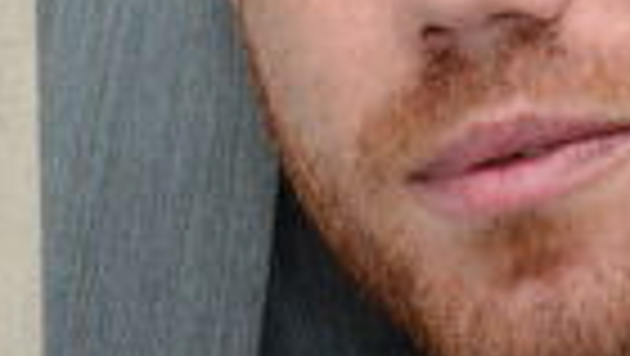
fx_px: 8309
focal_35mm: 497
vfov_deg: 2.4
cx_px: -400
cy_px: -70
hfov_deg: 4.3
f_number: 5
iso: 1600
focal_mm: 65
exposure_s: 1/100
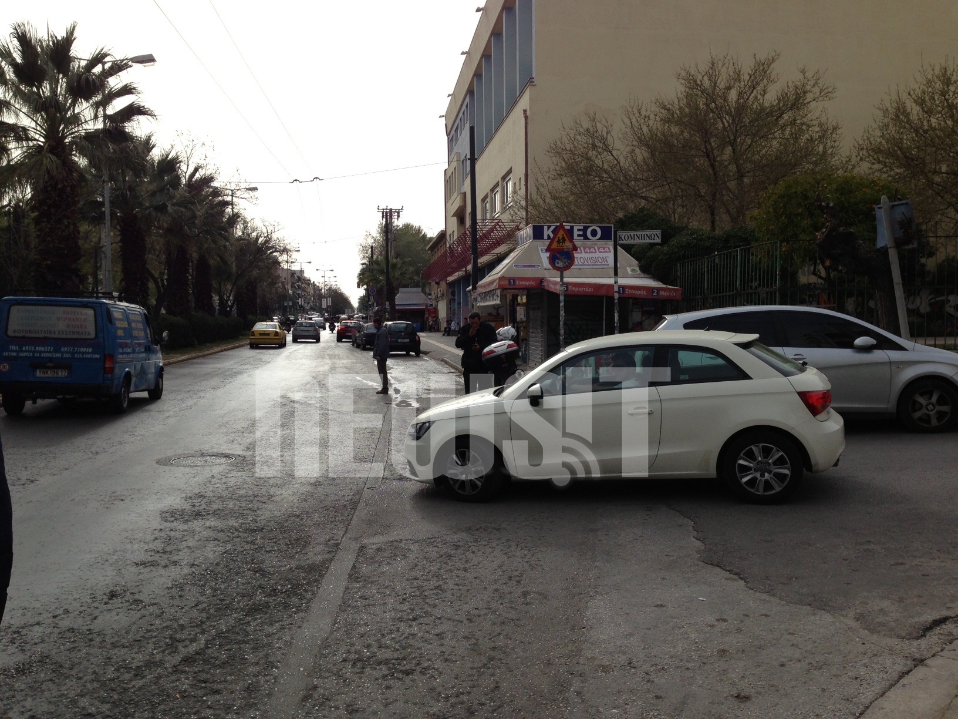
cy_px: 360
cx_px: 479
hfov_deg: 55.4
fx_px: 913
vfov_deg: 42.9
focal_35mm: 33
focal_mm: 4.13
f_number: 2.4
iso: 50
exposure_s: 1/1808
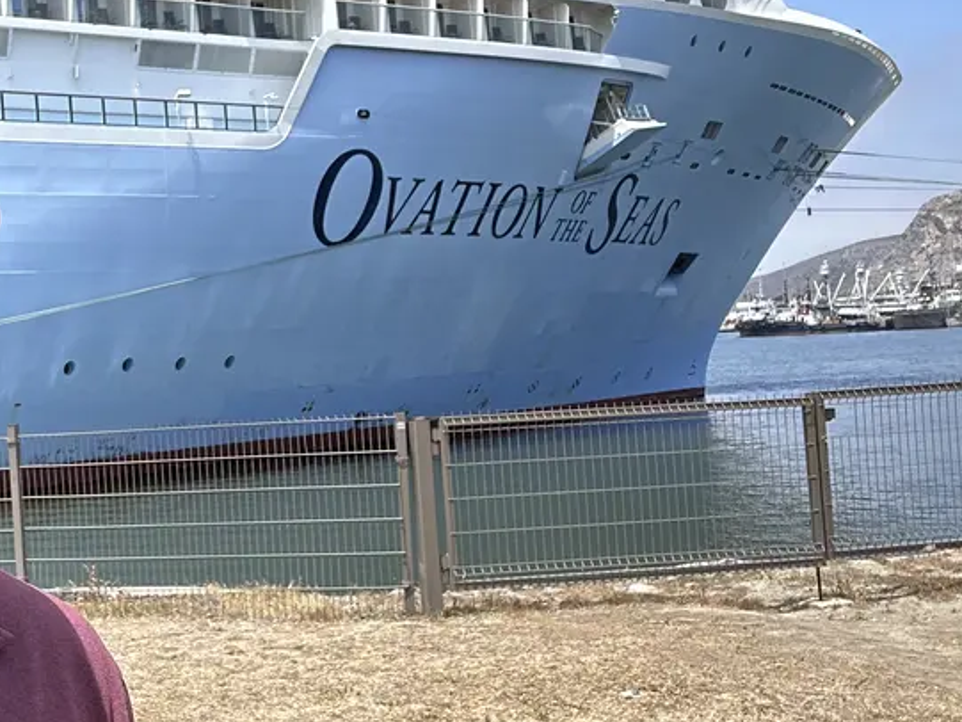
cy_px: 285
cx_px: 213
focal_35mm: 51
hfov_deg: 36.4
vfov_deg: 28.5
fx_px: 1418
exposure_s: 1/885
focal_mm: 2.69
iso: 25
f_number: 1.9
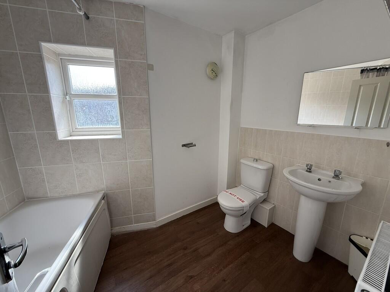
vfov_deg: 85.7
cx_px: 195
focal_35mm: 14
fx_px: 158
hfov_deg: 102.1
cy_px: 146
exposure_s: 1/99
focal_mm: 2.22
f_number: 2.2
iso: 80
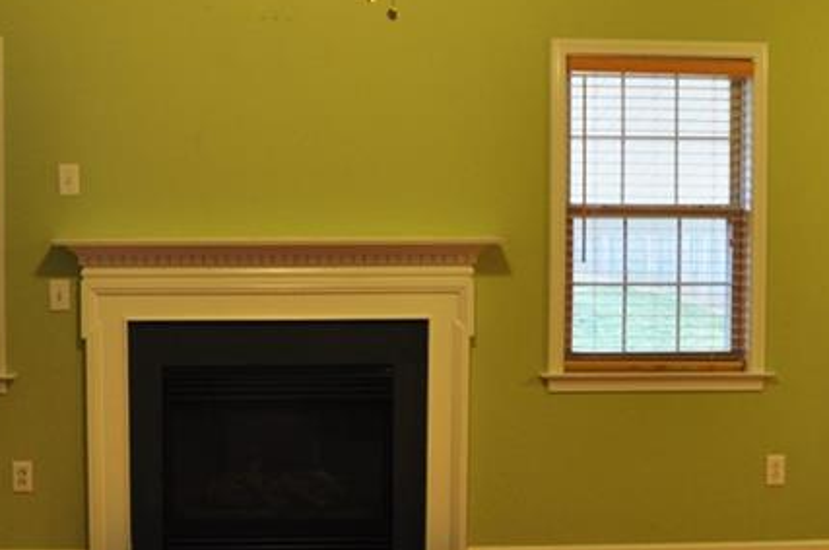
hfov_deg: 27.9
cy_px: 199
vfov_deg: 18.8
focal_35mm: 72
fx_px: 1655
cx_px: 262
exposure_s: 1/60
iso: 400
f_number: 4
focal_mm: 20
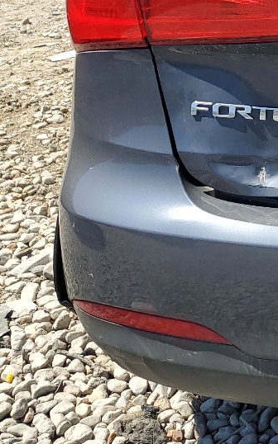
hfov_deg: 13.5
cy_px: 87
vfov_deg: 24.8
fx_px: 995
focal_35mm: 82
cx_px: 564
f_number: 1.5
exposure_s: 1/2000
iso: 50
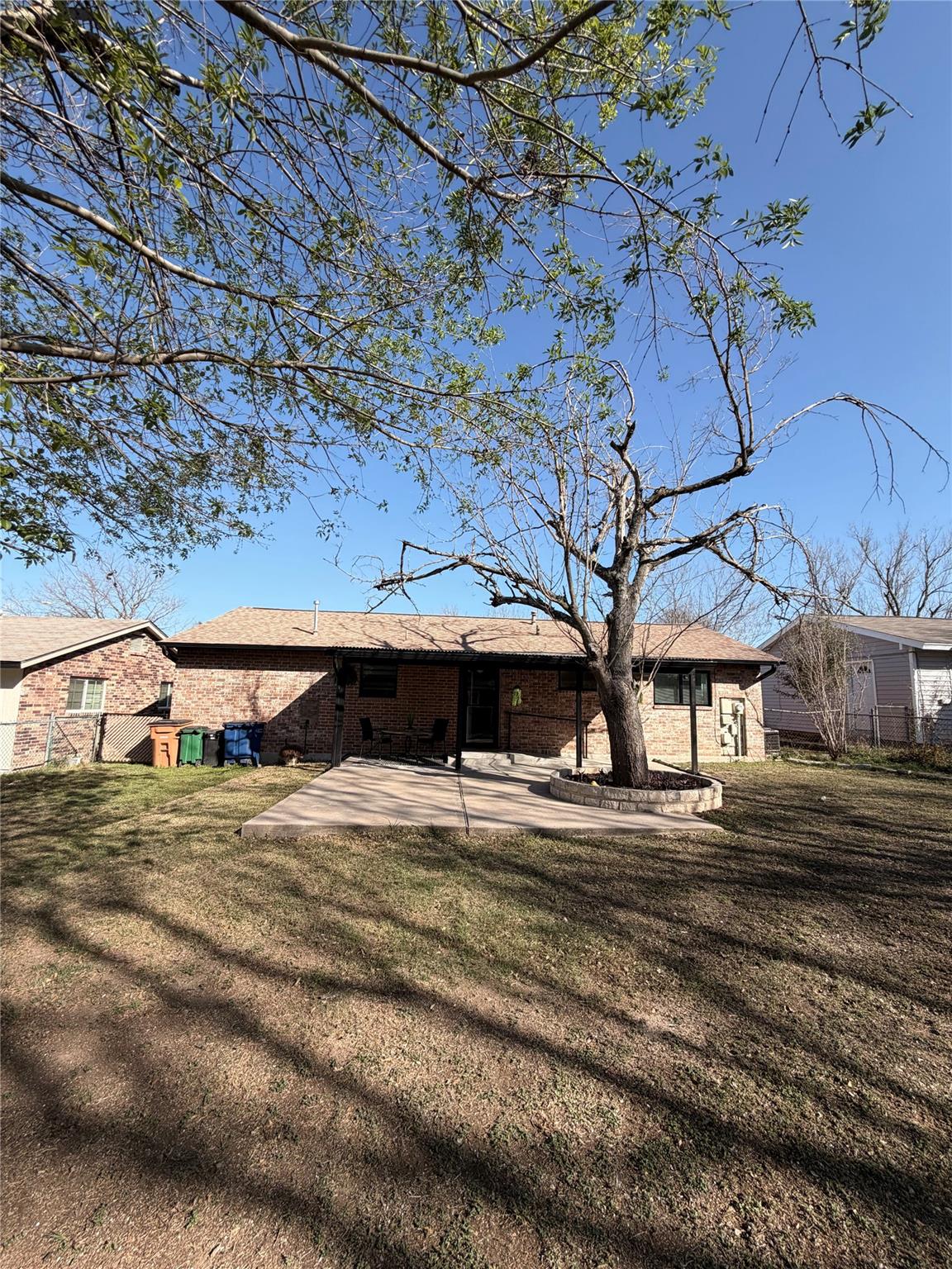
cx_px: 476
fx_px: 513
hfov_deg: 85.7
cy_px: 634
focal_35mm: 14
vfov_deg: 102.1
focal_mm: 2.22
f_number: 2.2
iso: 32
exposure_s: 1/770
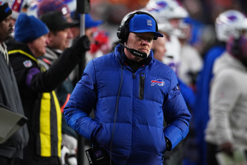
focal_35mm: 900
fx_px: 6179
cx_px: 124
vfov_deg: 1.5
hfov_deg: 2.3
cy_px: 82
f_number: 4
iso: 2500
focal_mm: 600
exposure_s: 1/2000
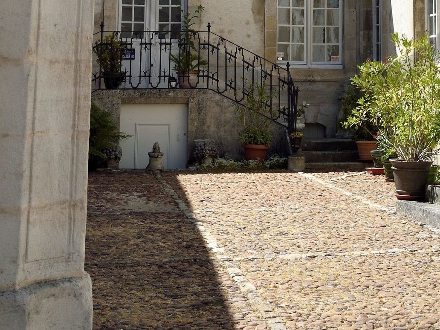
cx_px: 316
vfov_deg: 15.0
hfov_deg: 20.7
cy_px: -97
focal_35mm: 94
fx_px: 1195
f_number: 11
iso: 200
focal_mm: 42
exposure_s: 1/320
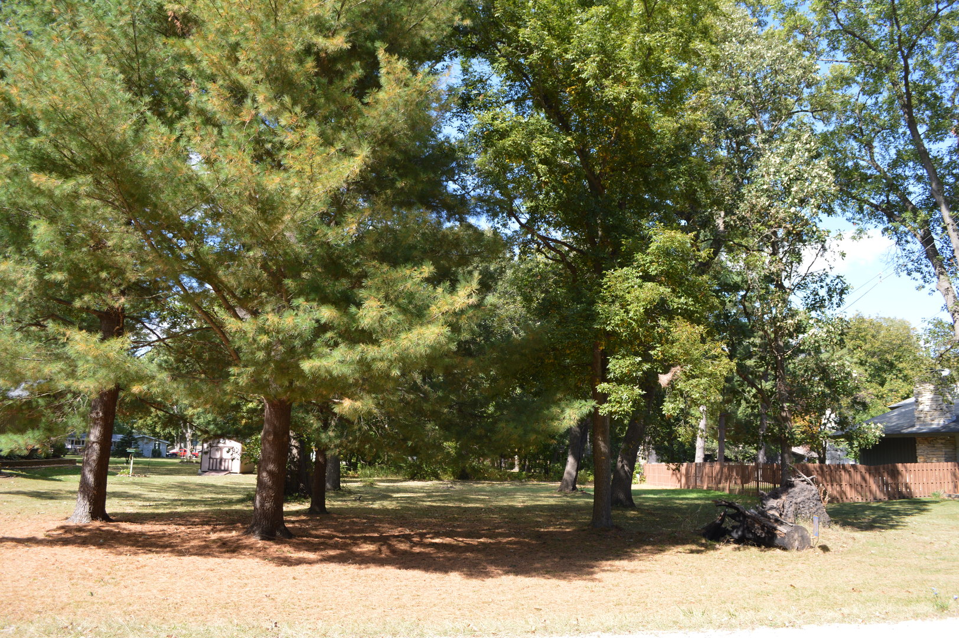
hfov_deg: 67.4
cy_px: 319
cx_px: 480
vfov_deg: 47.9
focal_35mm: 27
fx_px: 719
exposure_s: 1/125
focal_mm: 18
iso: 100
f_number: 5.6
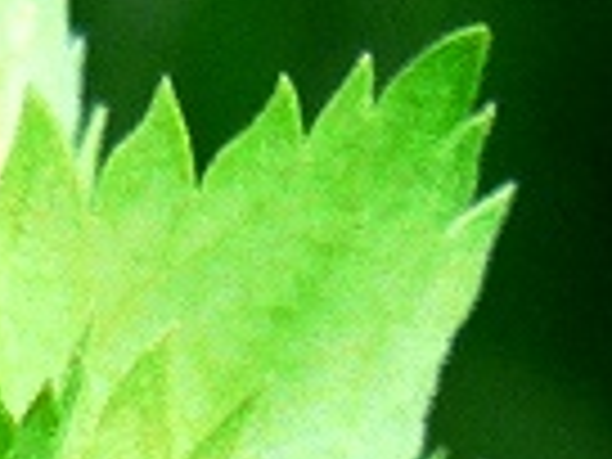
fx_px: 12411
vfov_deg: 2.1
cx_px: 101
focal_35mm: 702
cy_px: 1377
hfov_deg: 2.8
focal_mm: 16.2
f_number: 4
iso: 200
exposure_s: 1/160
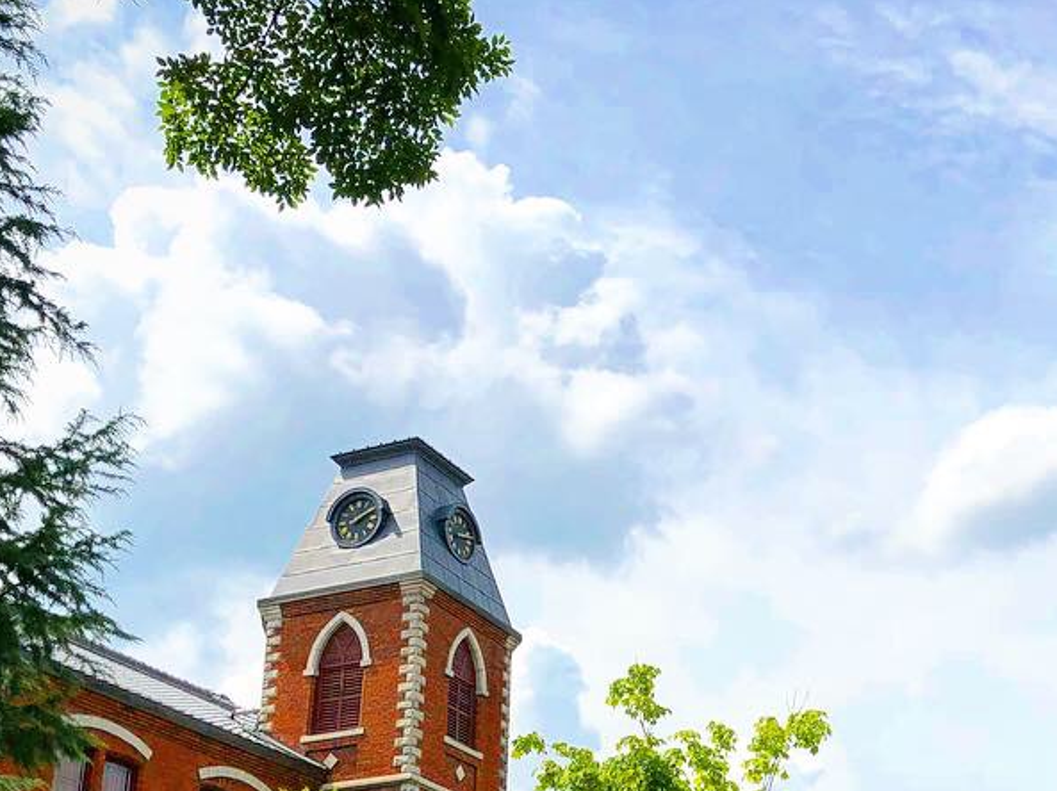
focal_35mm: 51
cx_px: 725
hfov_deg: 37.0
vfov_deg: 27.7
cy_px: 685
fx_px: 1556
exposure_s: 1/6897
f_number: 1.8
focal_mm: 4
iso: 20
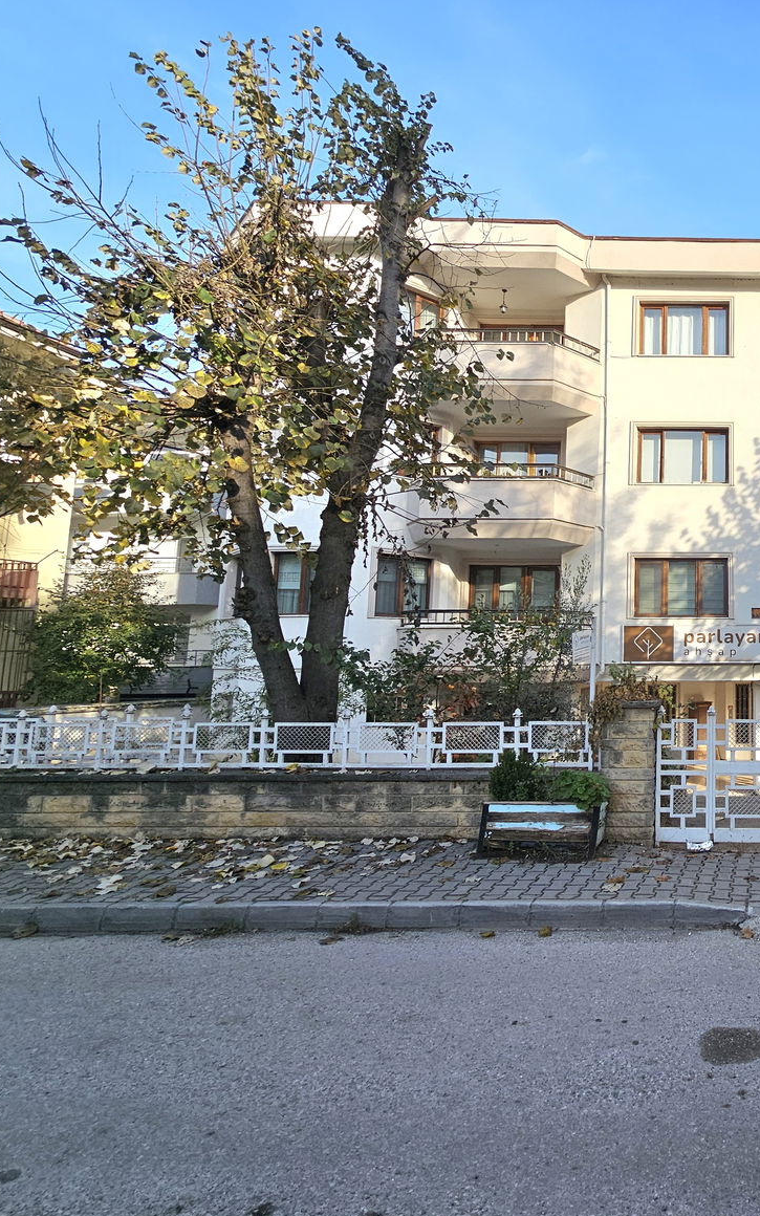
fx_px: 630
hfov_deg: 50.1
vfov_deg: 88.0
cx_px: 764
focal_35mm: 19
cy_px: 593
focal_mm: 2.2
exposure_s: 1/1250
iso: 50
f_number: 2.2
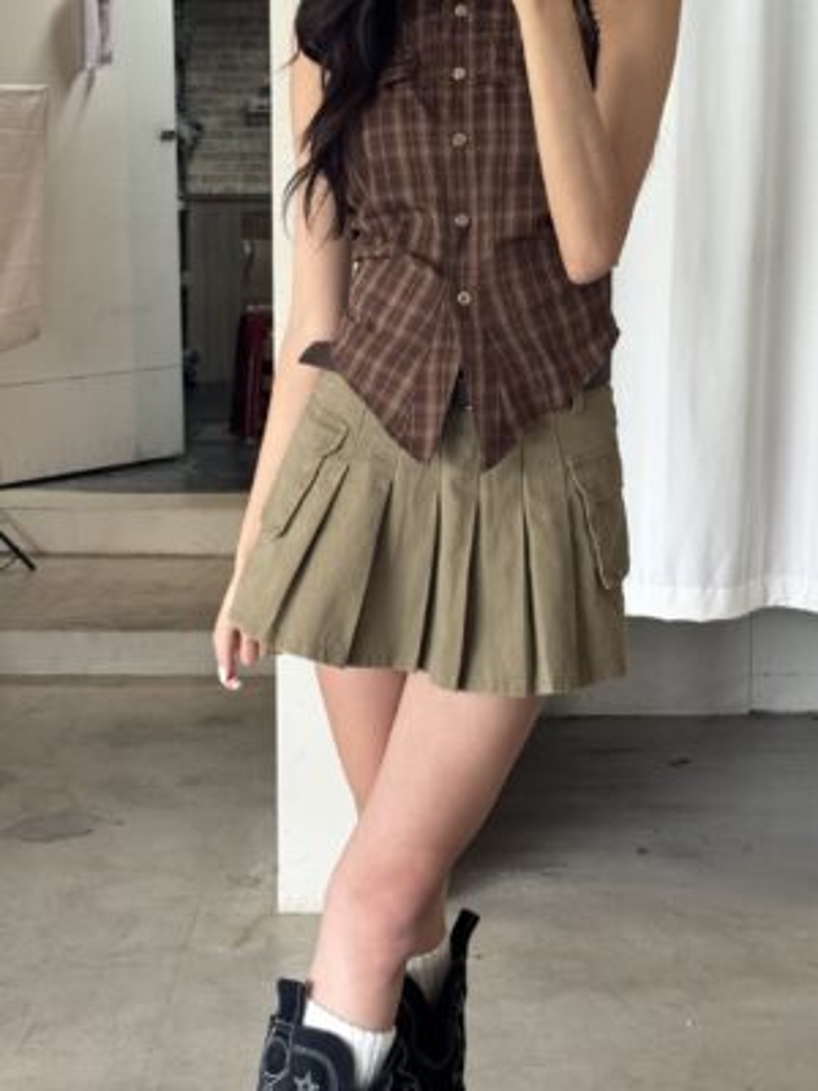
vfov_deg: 39.7
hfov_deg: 30.3
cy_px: 546
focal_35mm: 48
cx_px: 409
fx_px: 1512
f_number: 1.78
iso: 200
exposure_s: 1/60
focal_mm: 6.76
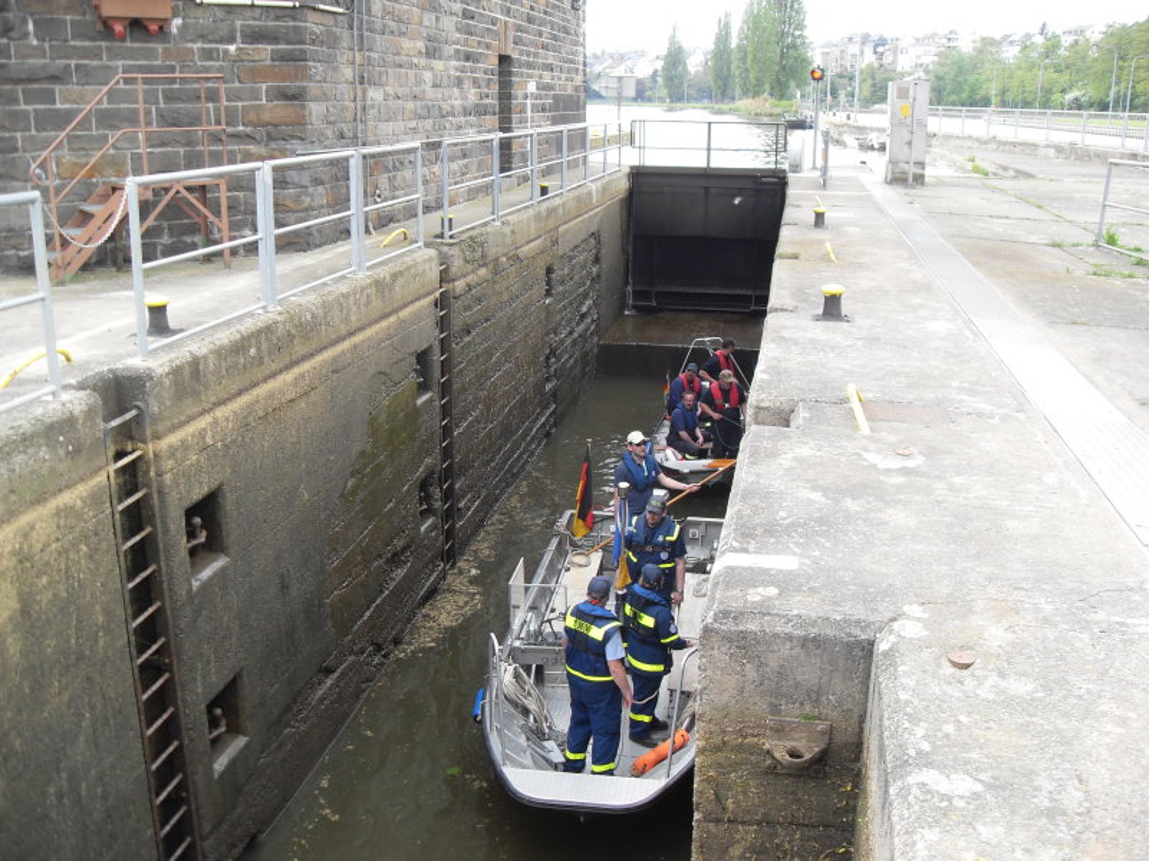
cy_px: 430
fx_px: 1129
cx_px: 574
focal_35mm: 34
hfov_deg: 54.0
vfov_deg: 41.8
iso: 80
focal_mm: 6.3
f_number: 2.8
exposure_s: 1/125
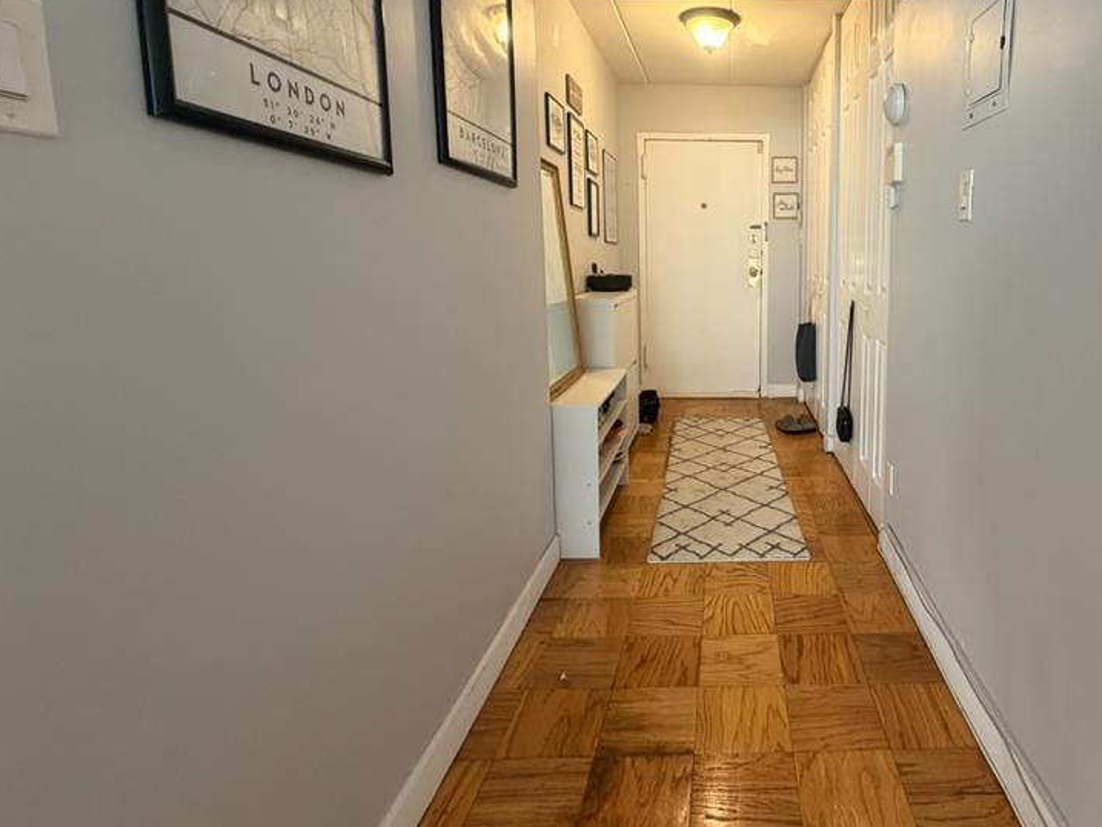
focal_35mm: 20
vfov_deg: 65.5
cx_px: 753
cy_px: 338
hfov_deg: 78.5
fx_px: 637
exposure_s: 1/60
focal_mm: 2.22
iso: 200
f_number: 2.2
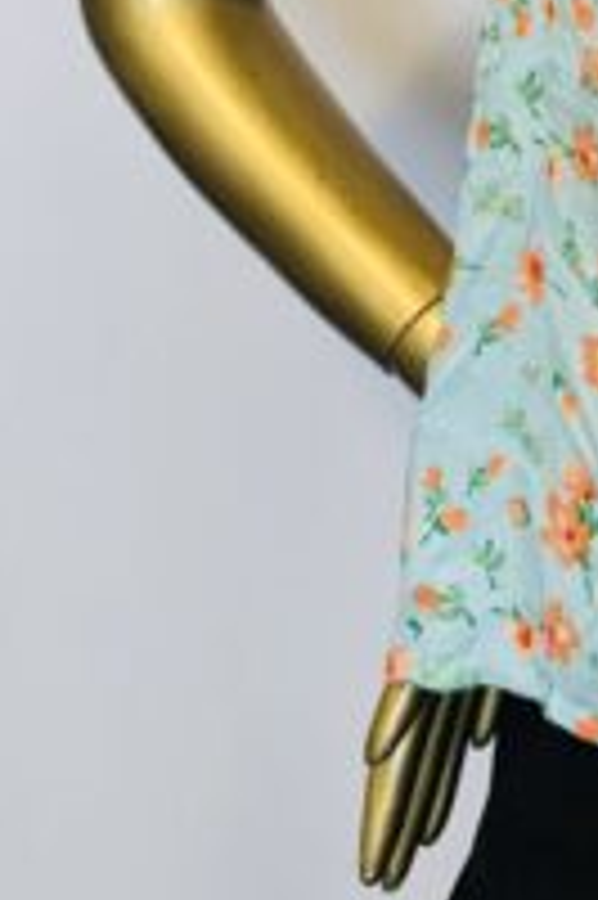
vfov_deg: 26.2
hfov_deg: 17.1
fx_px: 1797
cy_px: -61
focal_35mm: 72
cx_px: 886
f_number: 1.8
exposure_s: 1/50
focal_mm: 4.25
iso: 250
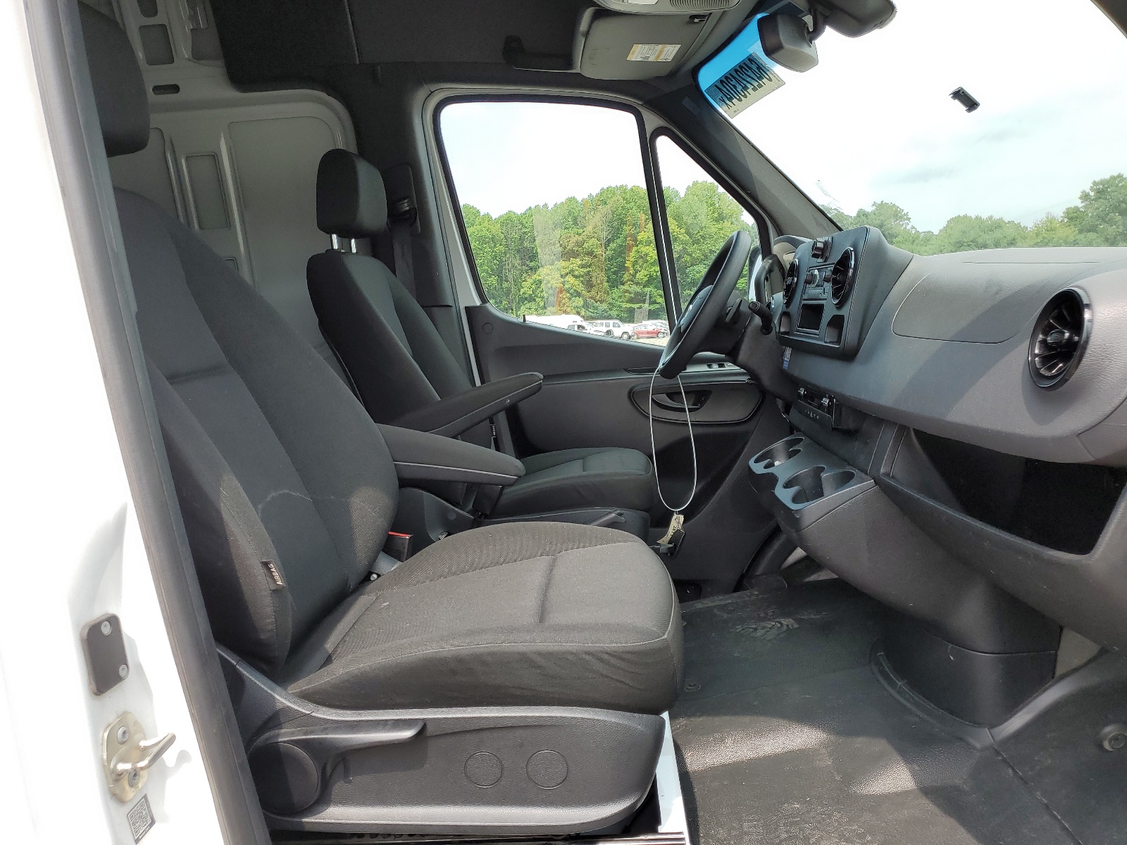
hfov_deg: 67.3
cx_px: 564
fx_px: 846
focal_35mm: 26
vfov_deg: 53.1
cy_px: 422
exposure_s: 1/833
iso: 50
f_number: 1.5
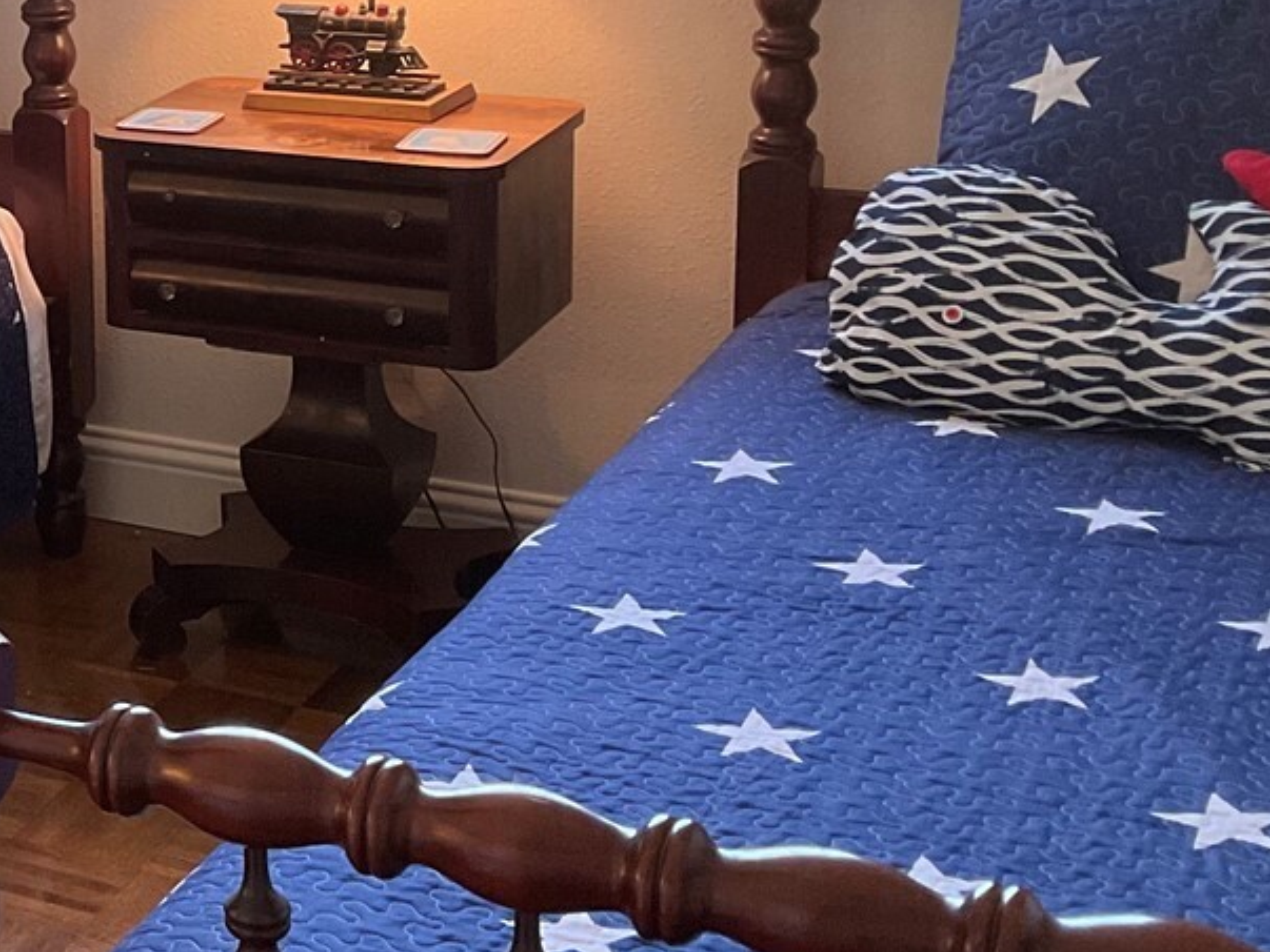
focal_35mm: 77
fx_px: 2824
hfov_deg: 22.8
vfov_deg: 18.9
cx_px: -339
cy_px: 179
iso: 80
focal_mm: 3
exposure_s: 1/60
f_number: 1.8
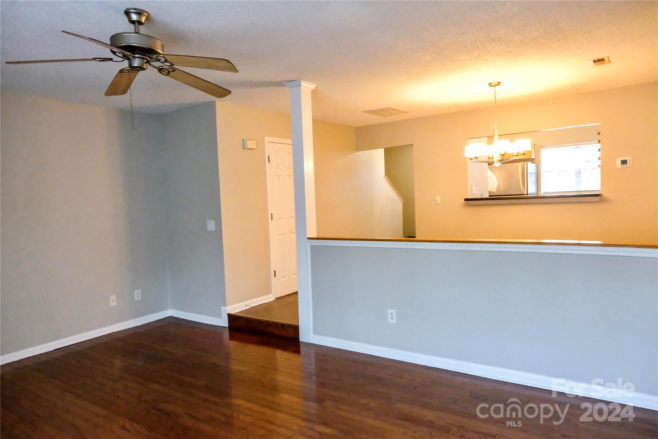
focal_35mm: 24
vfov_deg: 53.1
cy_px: 220
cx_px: 329
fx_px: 439
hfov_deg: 73.7
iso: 12800
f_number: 5.6
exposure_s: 1/140
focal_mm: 16
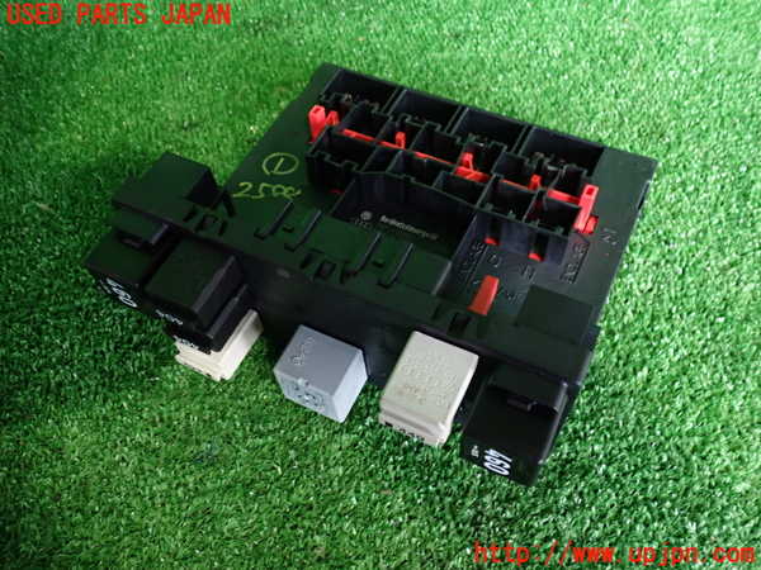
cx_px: 380
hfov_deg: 60.0
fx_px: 660
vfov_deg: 46.8
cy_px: 285
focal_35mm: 30
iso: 400
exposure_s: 1/30
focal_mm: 5.4
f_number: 2.3
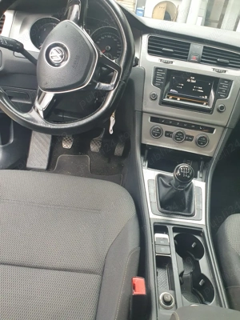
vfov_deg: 67.3
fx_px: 240
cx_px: 120
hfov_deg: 53.1
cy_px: 160
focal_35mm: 26
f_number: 2.4
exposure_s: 1/100
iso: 160
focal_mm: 4.32
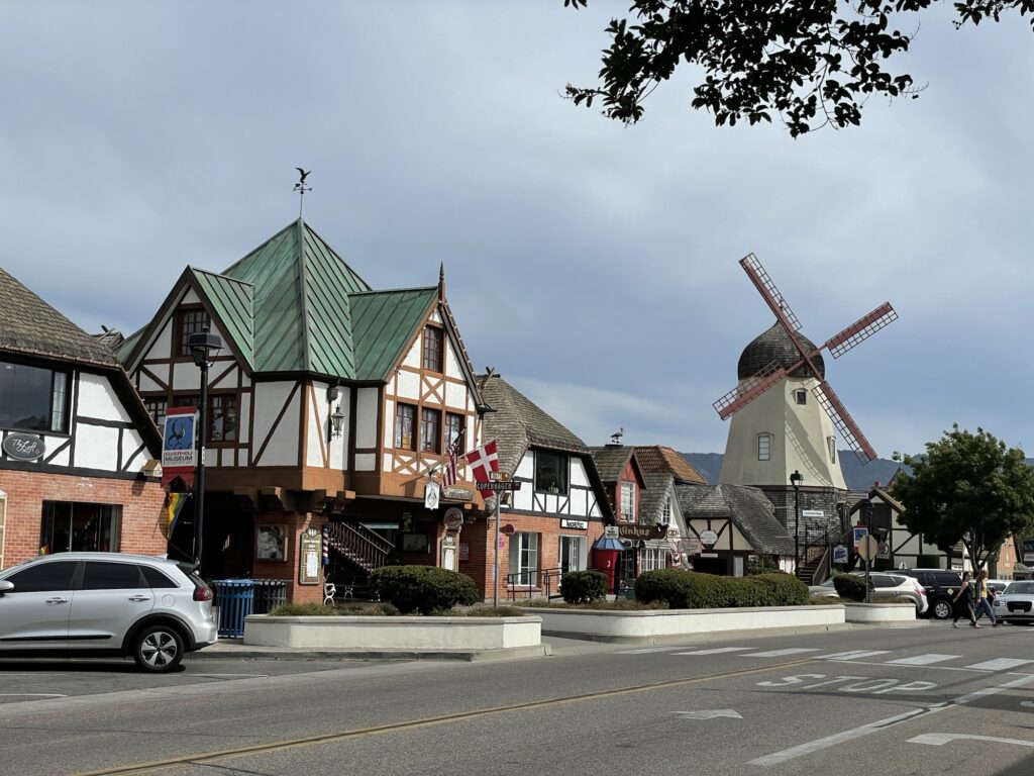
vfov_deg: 28.0
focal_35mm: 52
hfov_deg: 36.8
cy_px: 388
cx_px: 517
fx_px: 1553
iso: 25
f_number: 2
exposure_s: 1/3425
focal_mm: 6
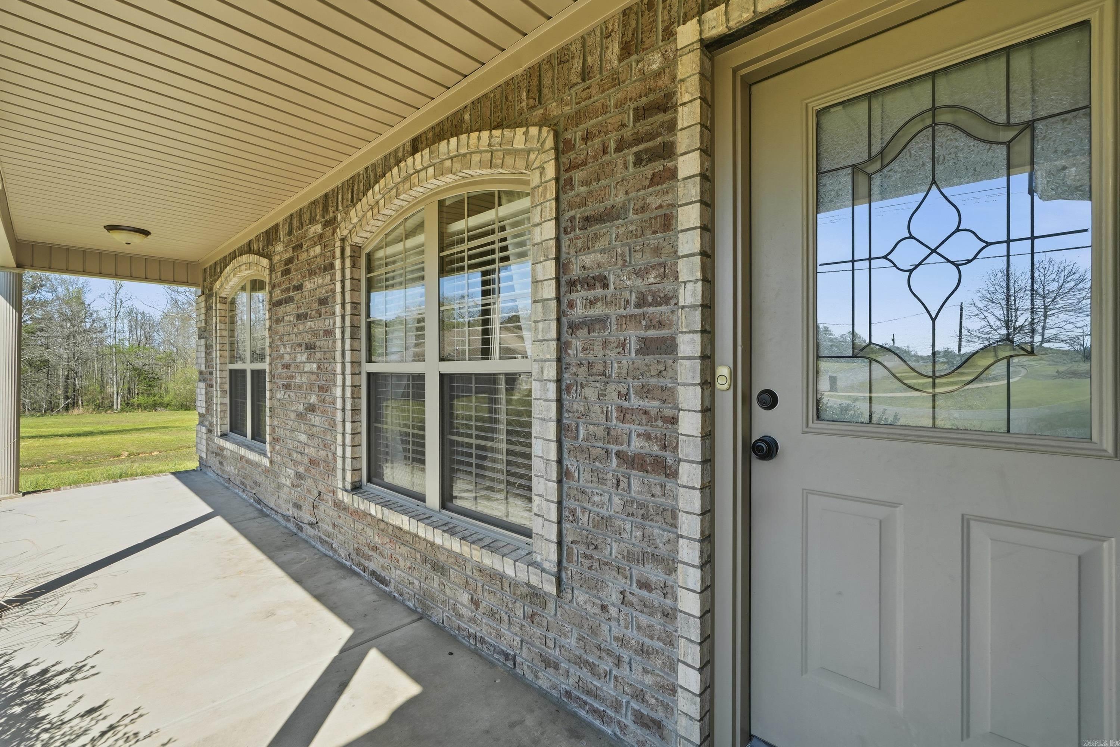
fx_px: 467
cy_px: 374
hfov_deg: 100.4
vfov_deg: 77.3
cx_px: 560
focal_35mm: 15
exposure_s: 1/500
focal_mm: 10
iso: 320
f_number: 9
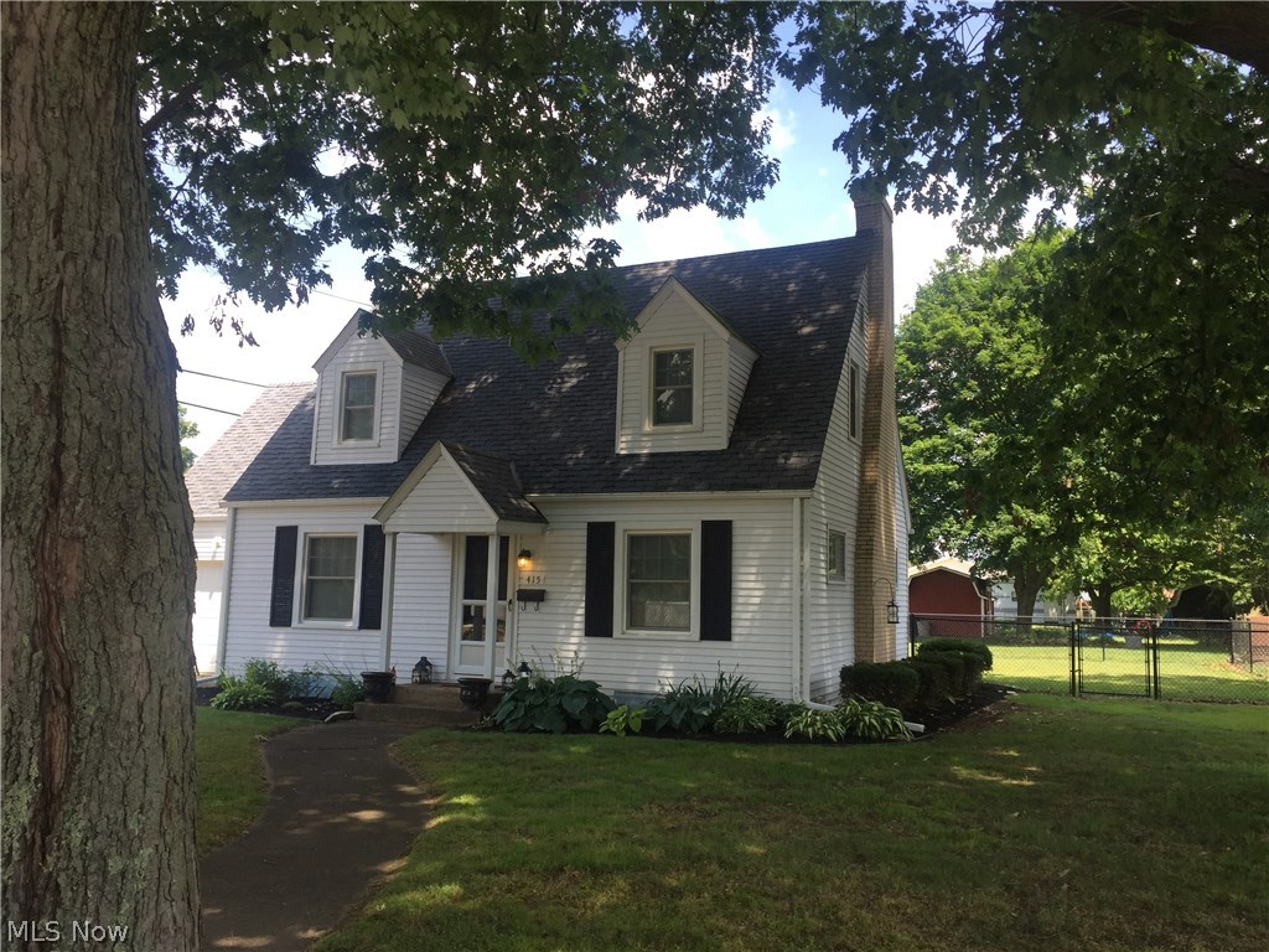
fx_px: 1063
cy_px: 476
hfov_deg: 61.7
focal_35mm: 29
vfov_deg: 48.2
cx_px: 634
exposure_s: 1/482
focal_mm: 4.15
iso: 32
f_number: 2.2
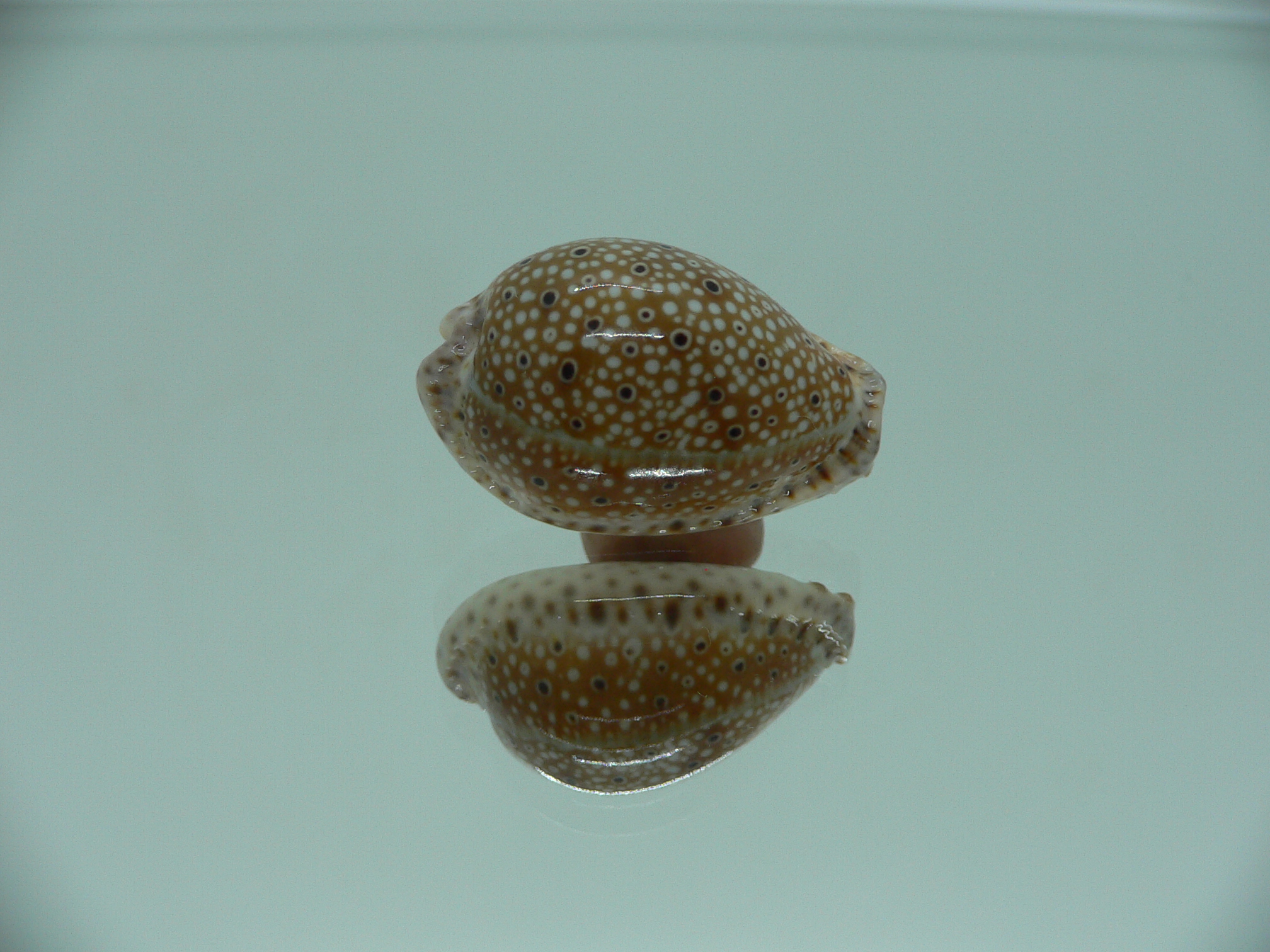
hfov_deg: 52.6
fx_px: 1284
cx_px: 635
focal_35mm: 35
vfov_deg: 40.7
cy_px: 476
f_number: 2.8
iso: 80
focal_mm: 4.6
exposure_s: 1/60
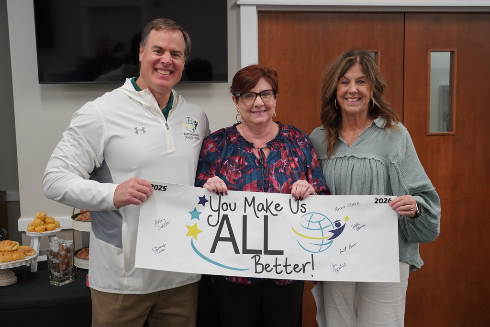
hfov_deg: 45.4
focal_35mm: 43
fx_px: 585
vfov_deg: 31.2
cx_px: 245
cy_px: 164
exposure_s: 1/160
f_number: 4
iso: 800
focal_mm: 43
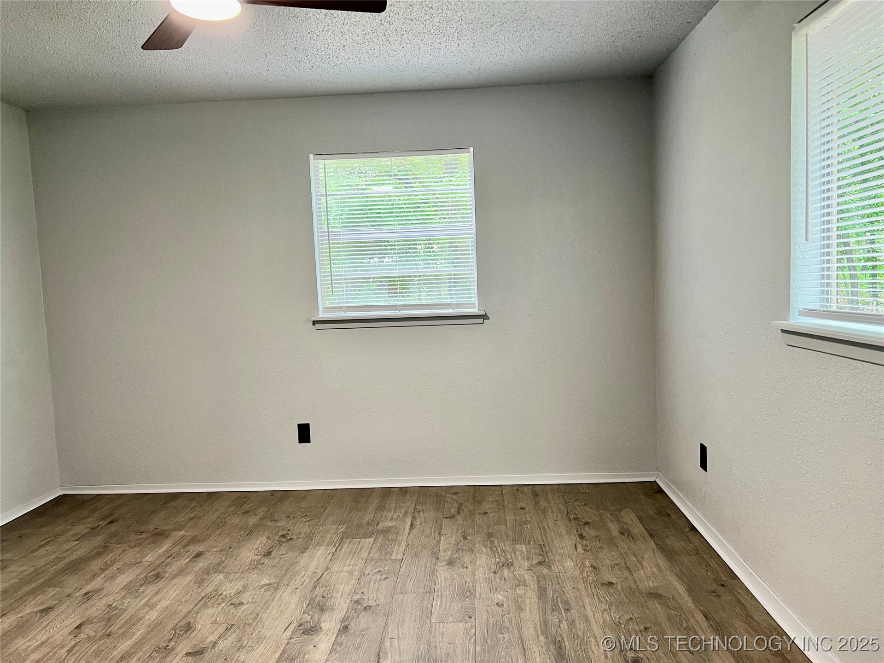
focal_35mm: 26
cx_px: 442
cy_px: 332
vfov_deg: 53.1
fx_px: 664
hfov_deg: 67.3
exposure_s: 1/60
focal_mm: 5.7
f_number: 1.5
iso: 160
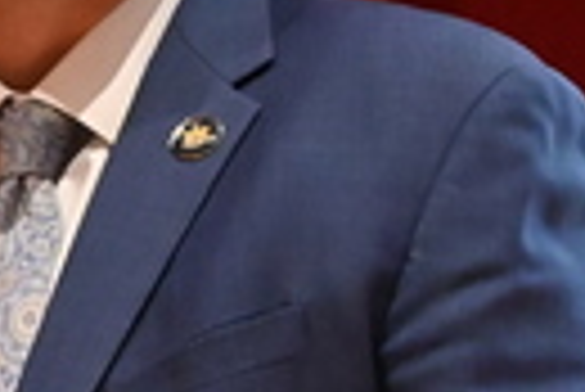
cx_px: -1148
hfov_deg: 4.3
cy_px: 669
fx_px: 7548
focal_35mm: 464
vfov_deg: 3.0
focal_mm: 59
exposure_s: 1/60
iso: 7200
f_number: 4
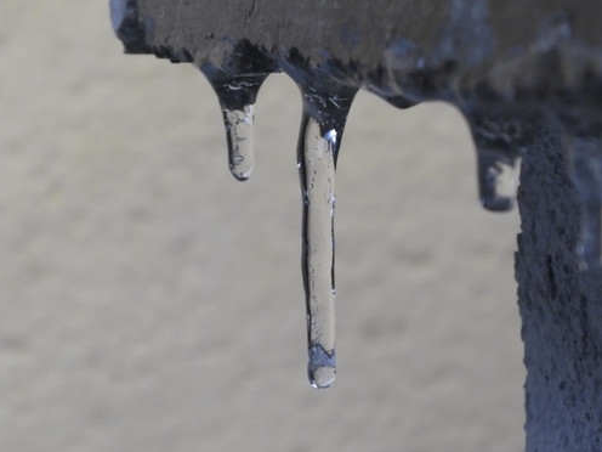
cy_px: 227
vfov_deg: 11.5
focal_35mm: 129
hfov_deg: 15.3
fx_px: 2243
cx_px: 301
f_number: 5.9
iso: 500
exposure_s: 1/250
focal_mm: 22.8
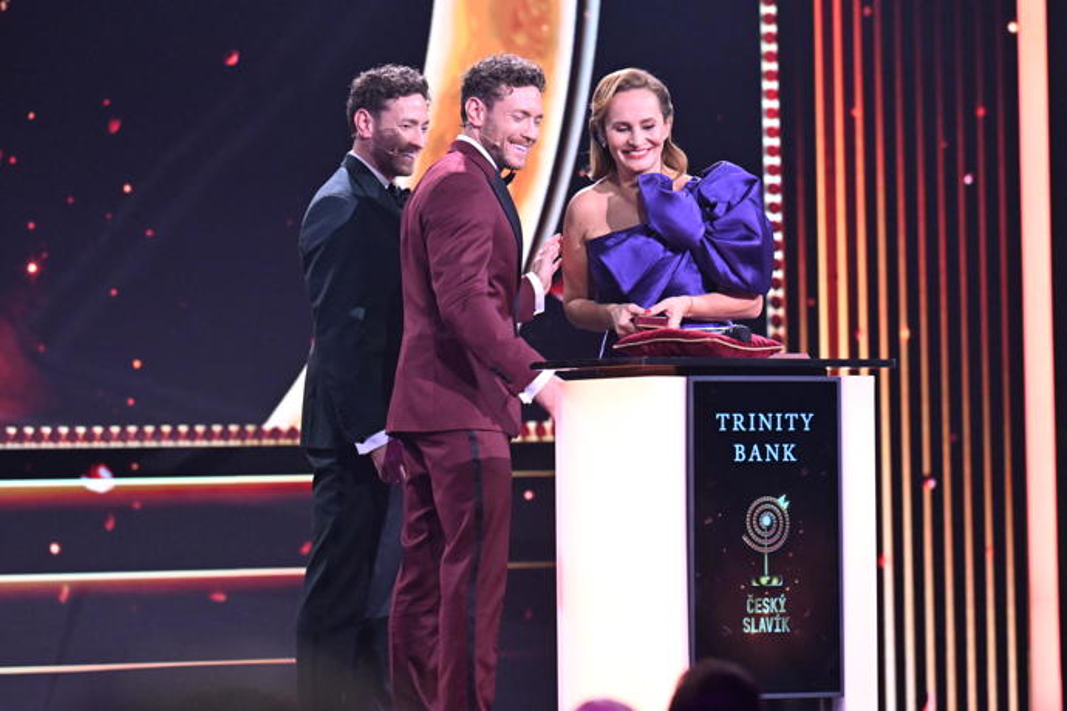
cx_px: 534
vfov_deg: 4.6
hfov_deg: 6.9
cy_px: 356
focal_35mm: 300
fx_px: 8891
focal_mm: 200
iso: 4000
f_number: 3.5
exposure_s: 1/125
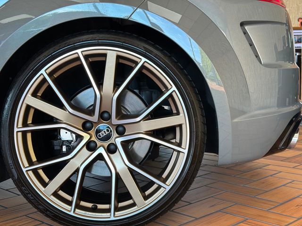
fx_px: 419
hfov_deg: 39.7
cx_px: 151
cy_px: 113
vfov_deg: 30.3
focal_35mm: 48
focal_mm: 6.86
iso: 80
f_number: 1.78
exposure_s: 1/208
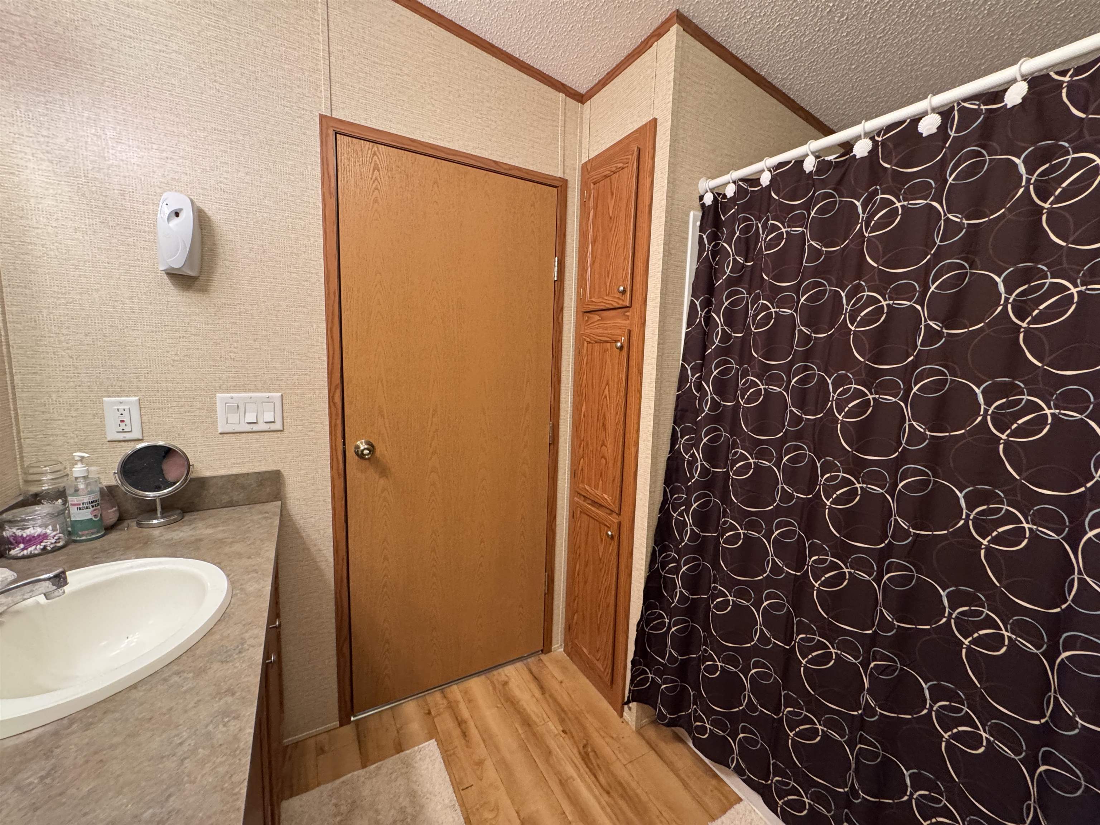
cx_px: 550
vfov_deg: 85.7
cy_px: 412
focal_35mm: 14
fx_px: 445
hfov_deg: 102.1
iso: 500
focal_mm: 2.22
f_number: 2.2
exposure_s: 1/60
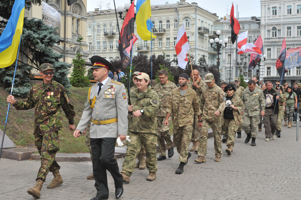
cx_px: 150
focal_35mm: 60
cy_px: 100
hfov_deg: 33.4
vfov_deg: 22.6
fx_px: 501
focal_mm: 40
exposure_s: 1/800
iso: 500
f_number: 7.1
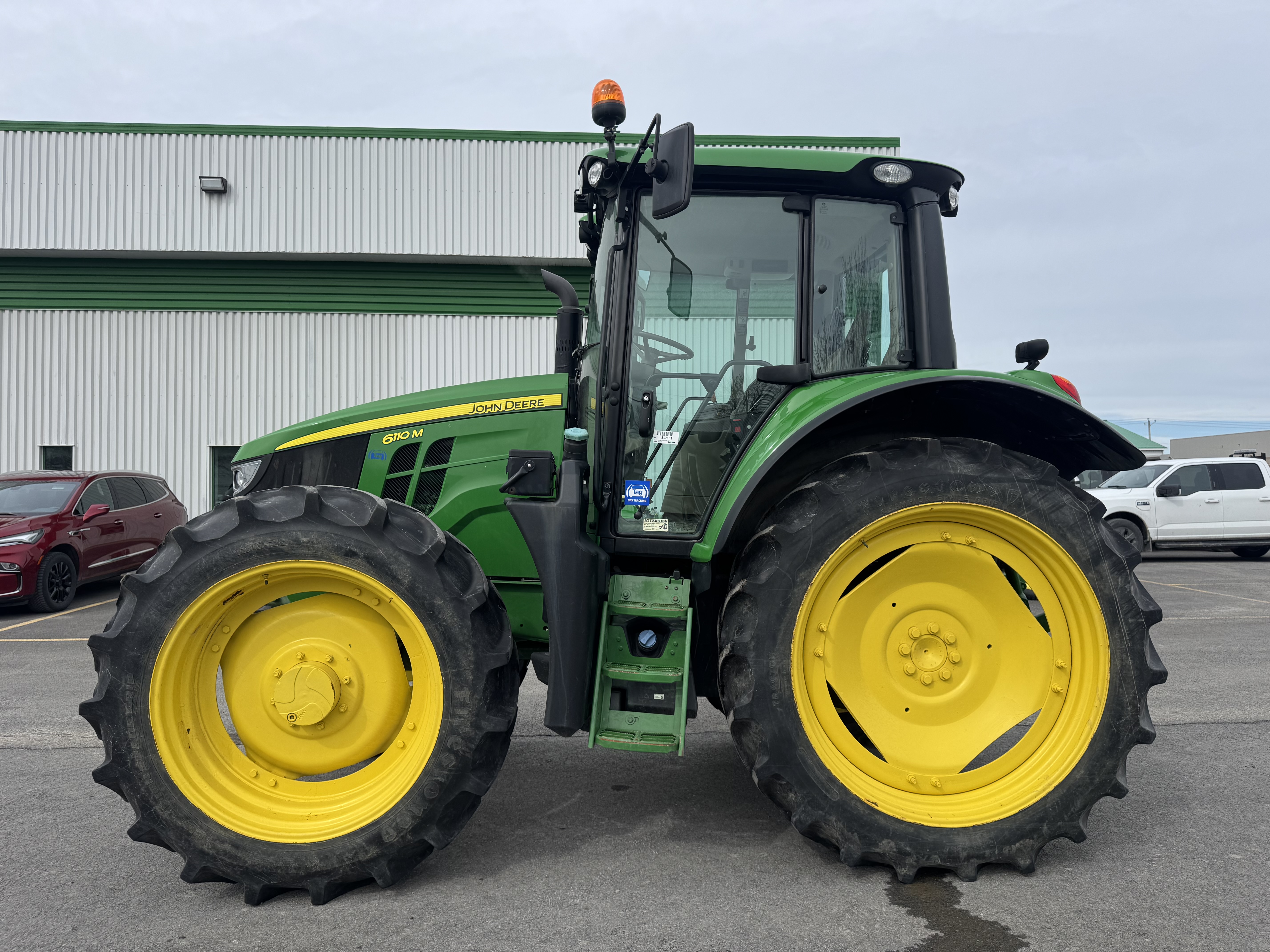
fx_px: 881
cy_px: 476
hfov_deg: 71.6
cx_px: 635
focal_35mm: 24
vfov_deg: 56.8
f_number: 1.78
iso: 80
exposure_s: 1/4049
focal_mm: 6.76
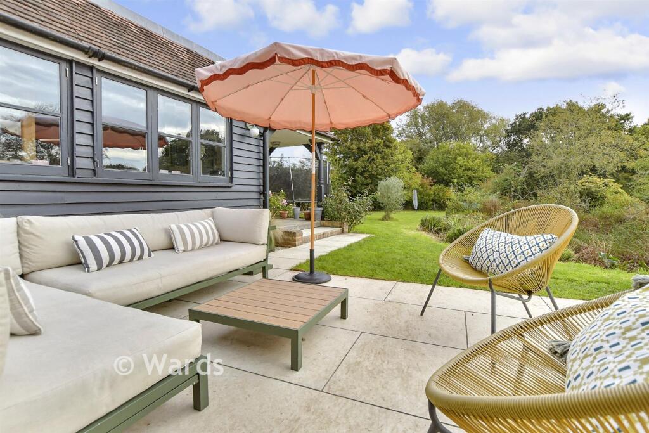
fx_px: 270
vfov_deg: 77.3
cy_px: 216
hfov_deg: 100.4
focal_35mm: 15
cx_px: 324
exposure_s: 1/160
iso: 160
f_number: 6.3
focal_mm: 10
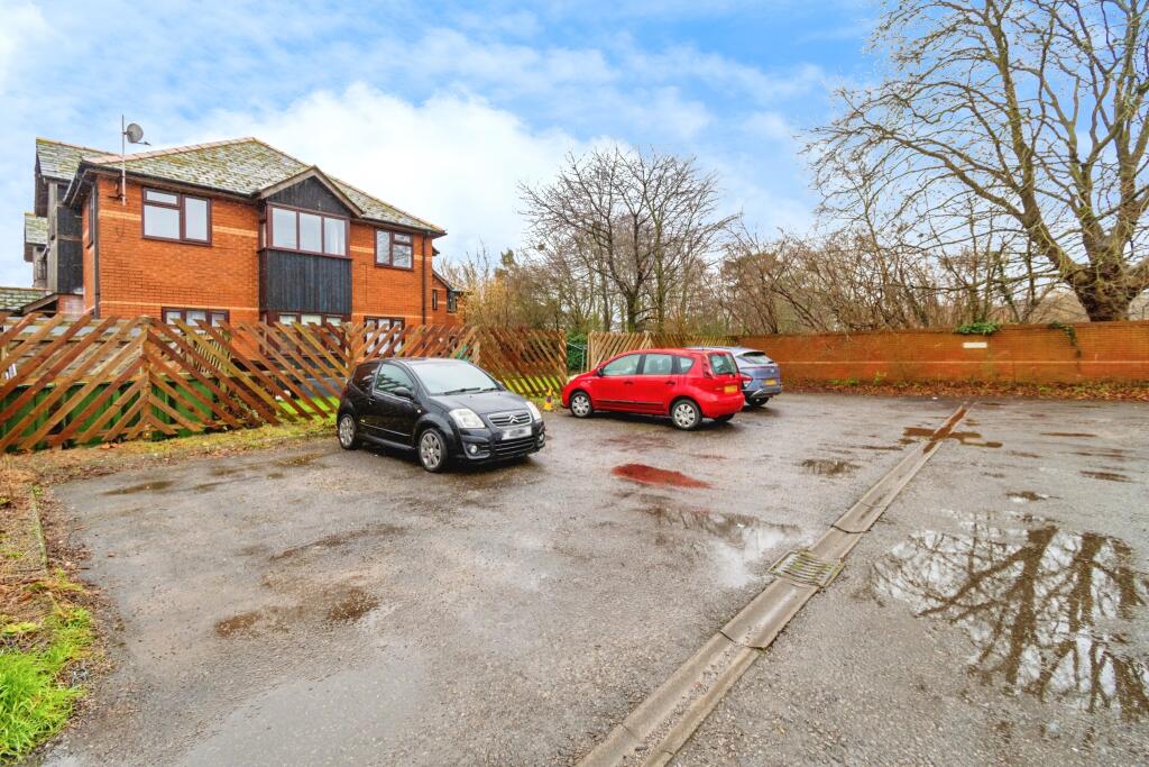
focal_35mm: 28
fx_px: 894
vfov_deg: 46.4
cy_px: 384
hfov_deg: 65.5
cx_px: 574
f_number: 7.1
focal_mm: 19
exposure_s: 1/30
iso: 400
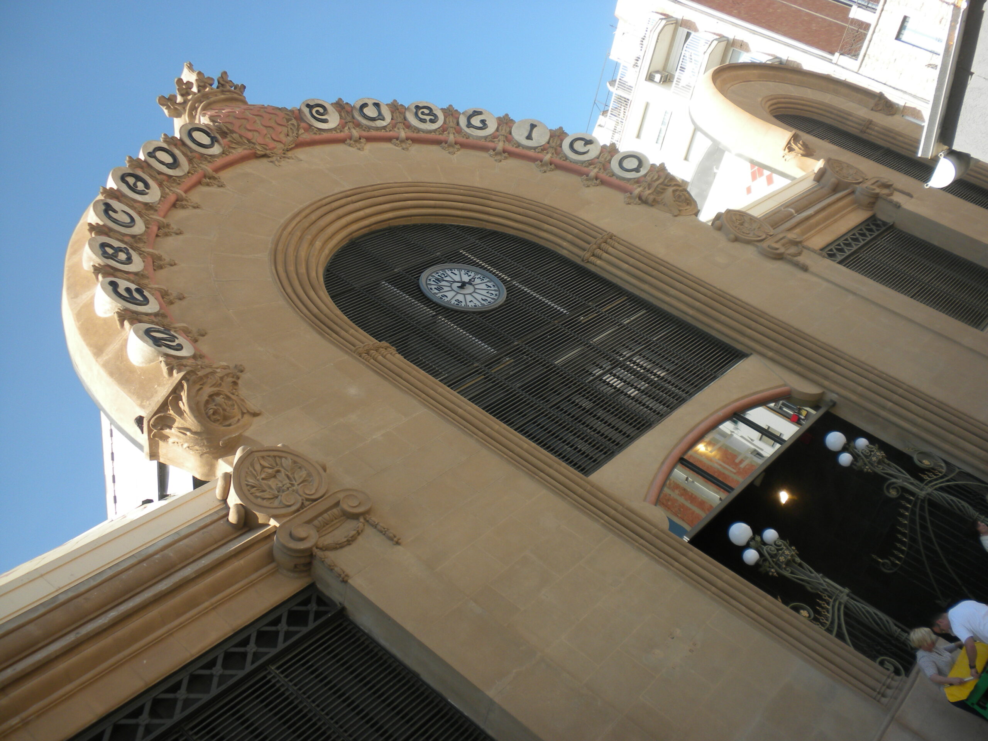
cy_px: 370
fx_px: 1056
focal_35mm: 37
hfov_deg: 50.1
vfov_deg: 38.7
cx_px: 494
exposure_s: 1/370
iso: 64
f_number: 3.5
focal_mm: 6.6
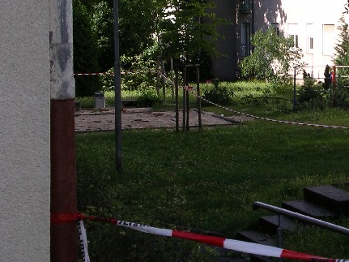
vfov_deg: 12.8
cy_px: 69
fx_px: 1159
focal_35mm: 115
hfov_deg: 16.9
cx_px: 315
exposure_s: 1/385
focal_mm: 12.8
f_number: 4.5
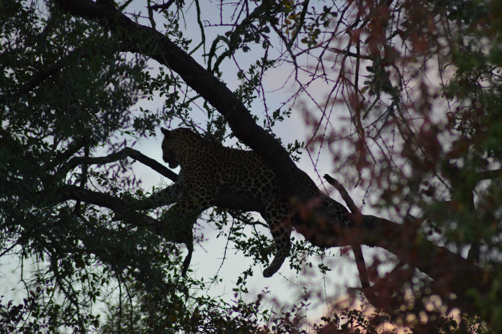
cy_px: 167
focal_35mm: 450
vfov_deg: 3.0
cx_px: 251
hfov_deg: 4.6
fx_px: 6268
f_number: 5.6
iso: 1800
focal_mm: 300
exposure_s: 1/500
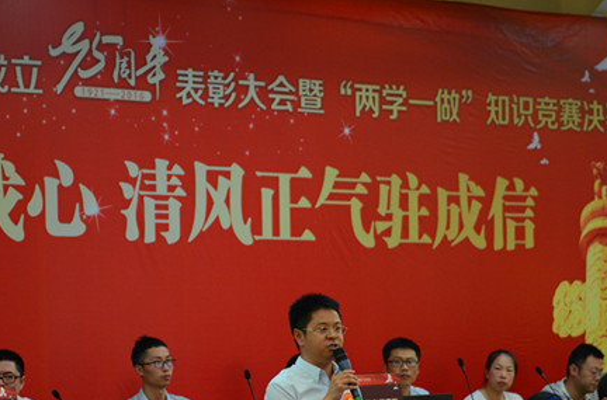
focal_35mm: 146
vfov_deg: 9.3
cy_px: 276
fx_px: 2454
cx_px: 319
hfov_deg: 14.1
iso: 640
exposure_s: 1/50
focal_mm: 70
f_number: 3.2
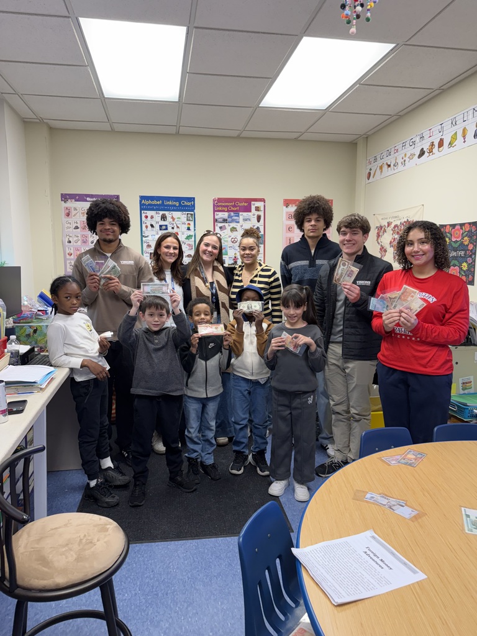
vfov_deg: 71.6
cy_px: 318
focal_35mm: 24
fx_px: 441
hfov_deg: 56.8
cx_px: 238
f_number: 1.78
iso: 160
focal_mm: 6.76
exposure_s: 1/120
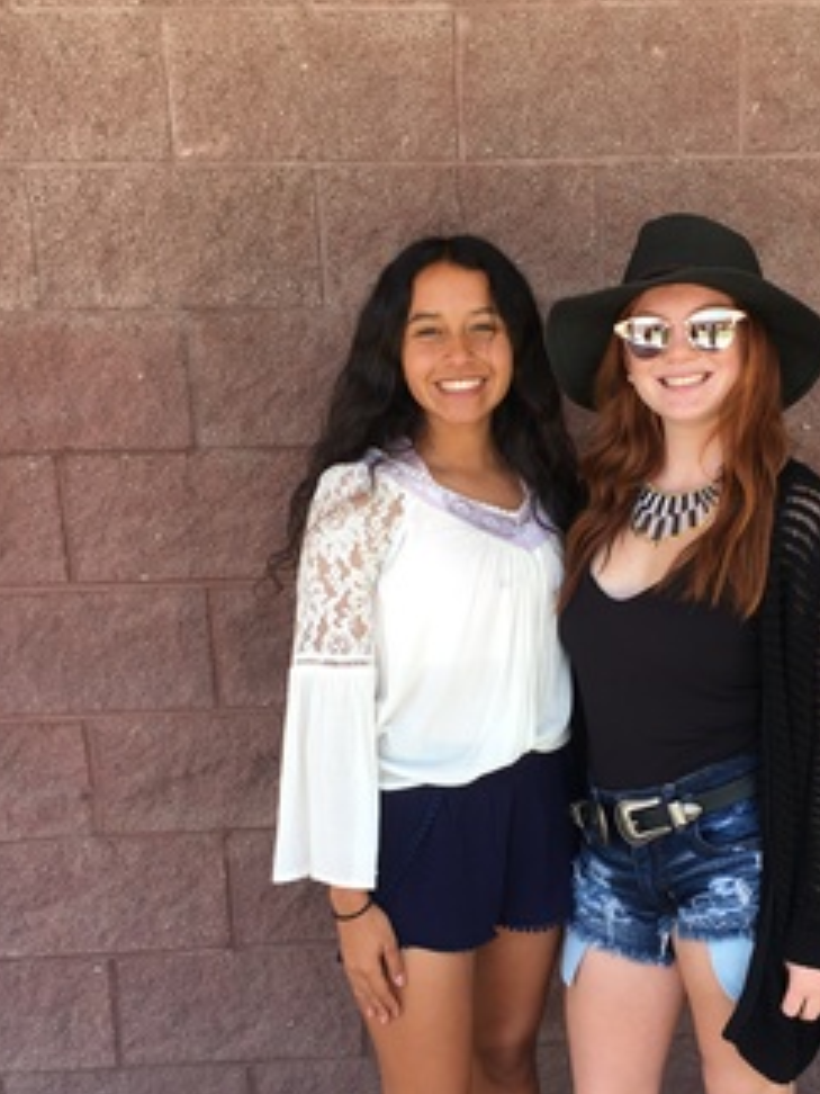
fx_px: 1358
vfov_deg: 43.6
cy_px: 669
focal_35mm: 43
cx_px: 557
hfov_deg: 33.3
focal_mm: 4.15
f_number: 2.2
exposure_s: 1/120
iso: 25
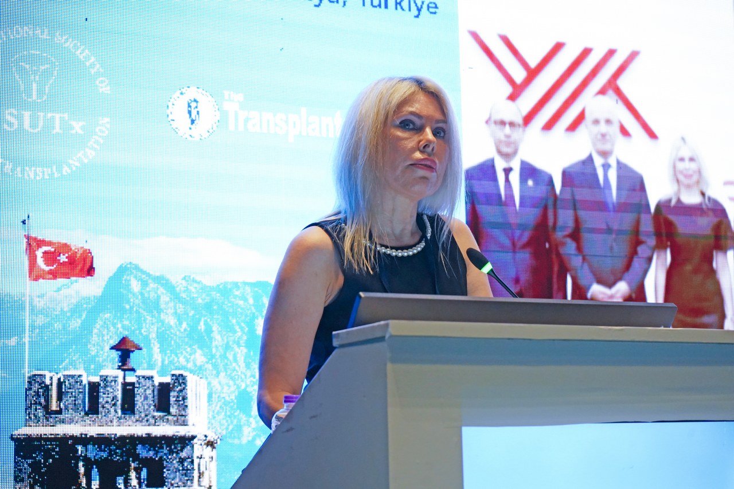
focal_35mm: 70
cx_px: 367
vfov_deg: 19.5
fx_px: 1427
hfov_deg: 28.8
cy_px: 244
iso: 6400
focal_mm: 70
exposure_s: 1/125
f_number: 5.6
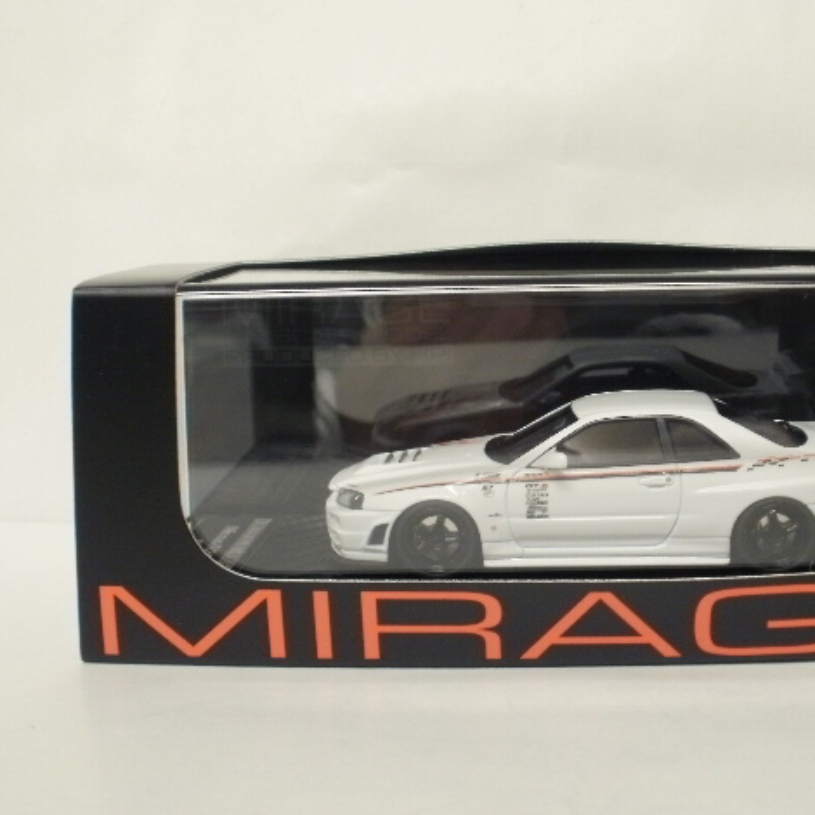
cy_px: 408
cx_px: 539
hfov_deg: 32.0
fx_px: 1412
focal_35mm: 53
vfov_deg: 32.2
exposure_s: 1/10
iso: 125
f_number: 4
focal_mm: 7.7
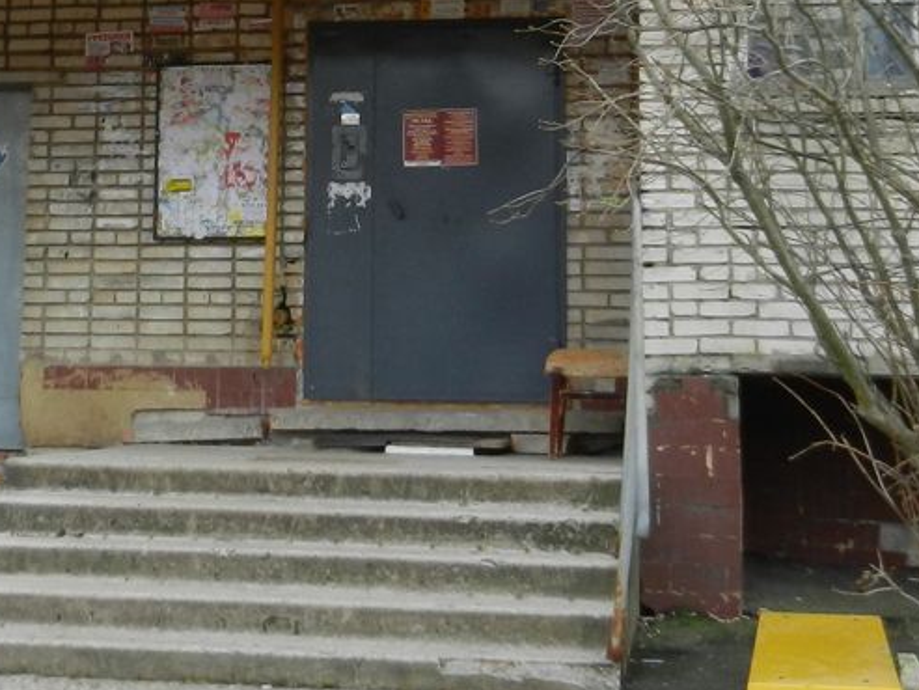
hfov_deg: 26.6
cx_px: 332
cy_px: 63
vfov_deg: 19.8
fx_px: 1939
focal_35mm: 73
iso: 160
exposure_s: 1/320
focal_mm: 4.5
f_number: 3.5
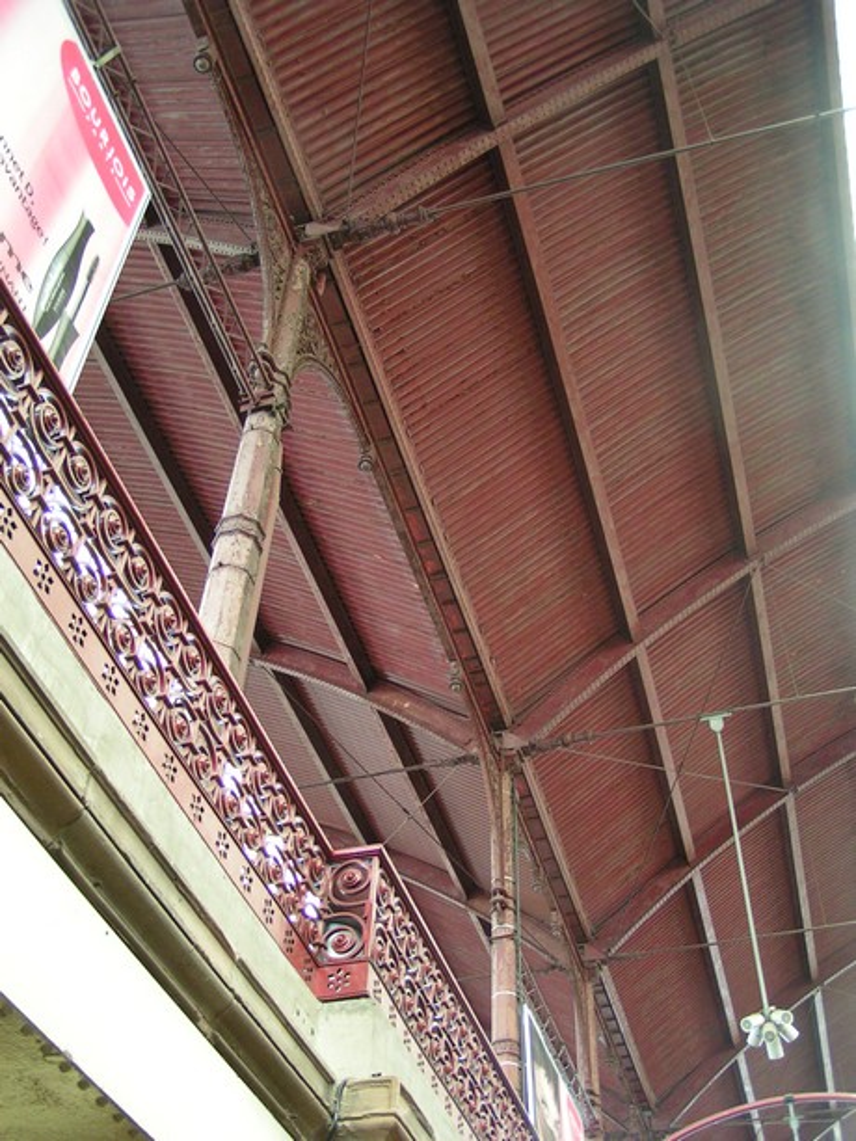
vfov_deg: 49.0
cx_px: 428
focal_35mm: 38
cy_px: 570
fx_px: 1252
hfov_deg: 37.7
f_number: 2.8
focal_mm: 5.8
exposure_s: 1/40
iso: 125
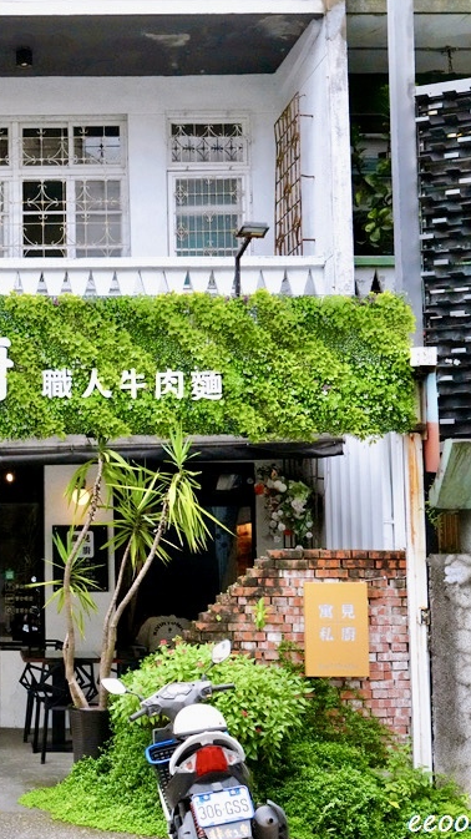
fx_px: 1311
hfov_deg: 19.4
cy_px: 422
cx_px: -57
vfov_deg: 35.5
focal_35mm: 59
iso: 6400
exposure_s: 1/2500
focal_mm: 37
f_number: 9
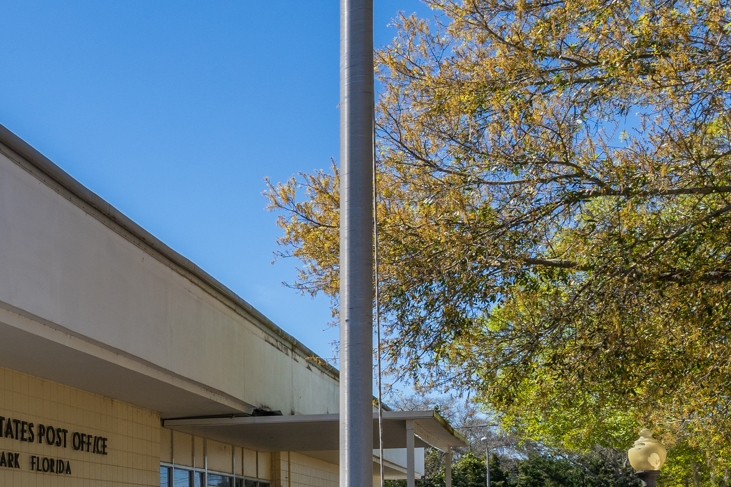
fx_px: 954
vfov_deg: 27.1
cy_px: 485
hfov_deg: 30.5
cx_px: -273
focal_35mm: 47
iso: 200
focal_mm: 16
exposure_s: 1/500
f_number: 8
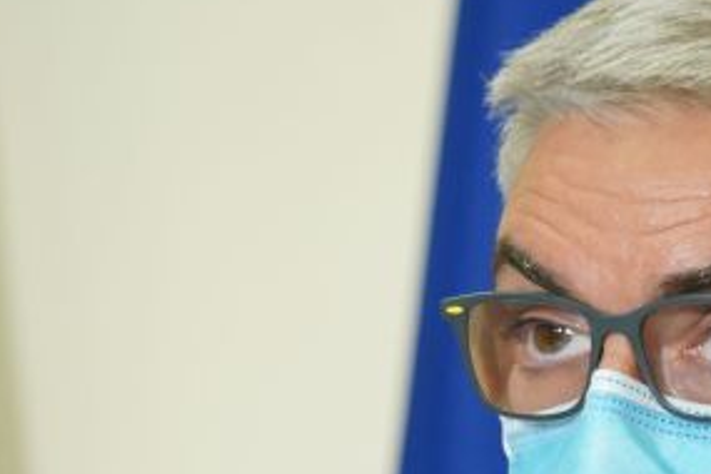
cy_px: 472
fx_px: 16292
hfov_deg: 2.5
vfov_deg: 1.7
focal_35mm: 825
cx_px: 459
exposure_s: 1/160
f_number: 5.6
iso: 5000
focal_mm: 294
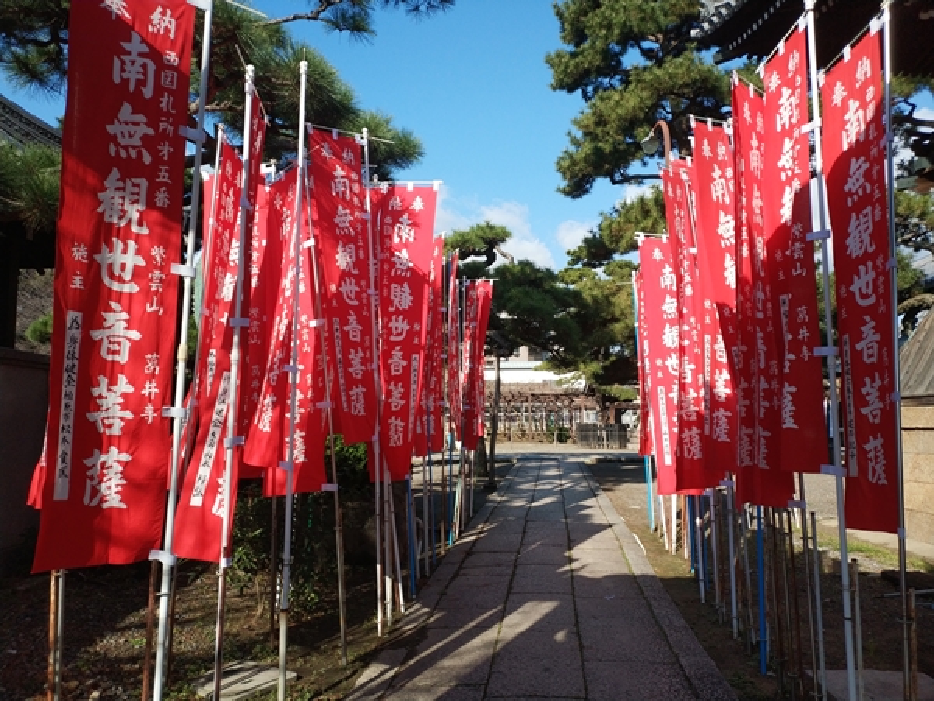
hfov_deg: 56.8
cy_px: 350
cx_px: 467
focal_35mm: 32
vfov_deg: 44.2
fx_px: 863
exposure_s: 1/1110
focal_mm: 4.5
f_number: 2
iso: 116
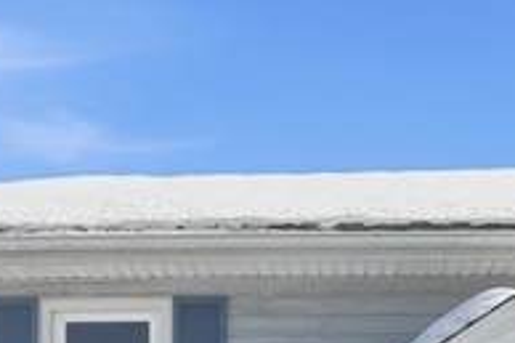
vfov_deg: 12.9
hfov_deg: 21.4
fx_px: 1358
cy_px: 643
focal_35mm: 95
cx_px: 342
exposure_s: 1/4000
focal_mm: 12
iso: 800
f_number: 7.1
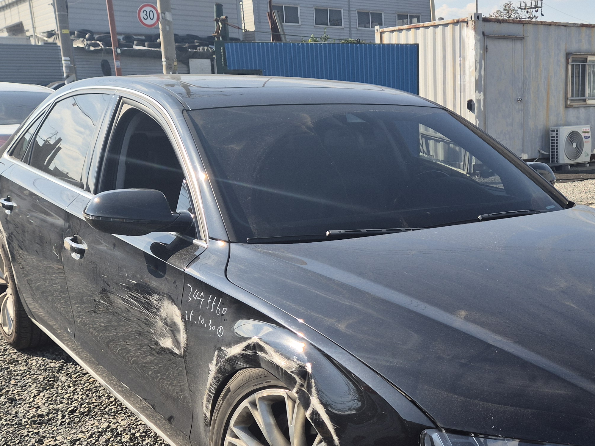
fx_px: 791
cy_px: 316
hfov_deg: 39.6
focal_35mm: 46
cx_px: 475
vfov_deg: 31.1
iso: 25
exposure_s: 1/1476
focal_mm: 5.4
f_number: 1.8
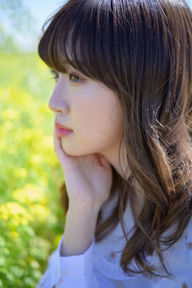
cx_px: 96
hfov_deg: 27.0
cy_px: 144
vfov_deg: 39.6
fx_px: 400
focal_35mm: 50
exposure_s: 1/640
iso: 100
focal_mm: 50
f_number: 2.5
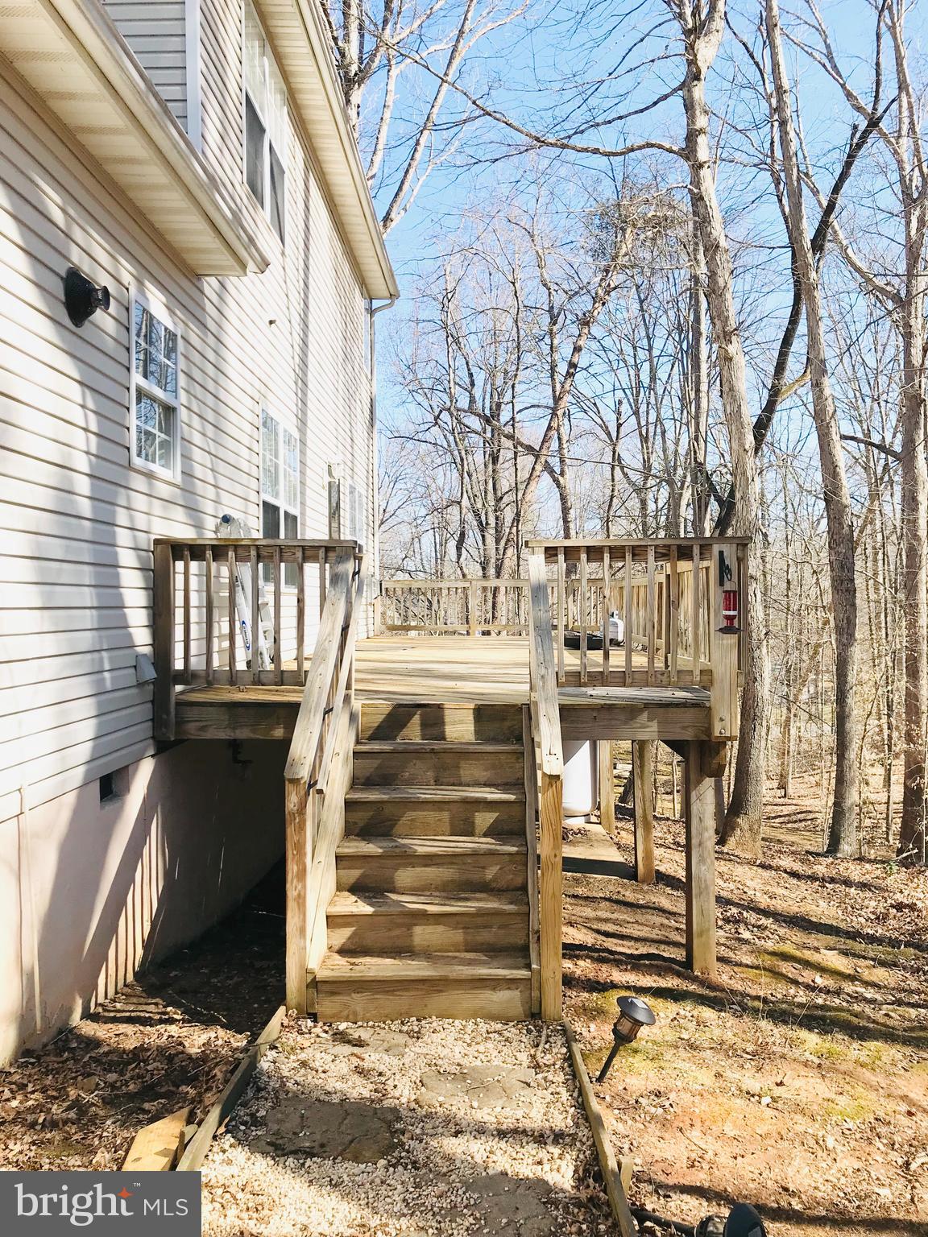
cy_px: 618
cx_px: 464
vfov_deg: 63.4
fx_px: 1001
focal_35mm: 28
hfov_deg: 49.7
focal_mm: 3.99
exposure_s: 1/1100
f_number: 1.8
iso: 20
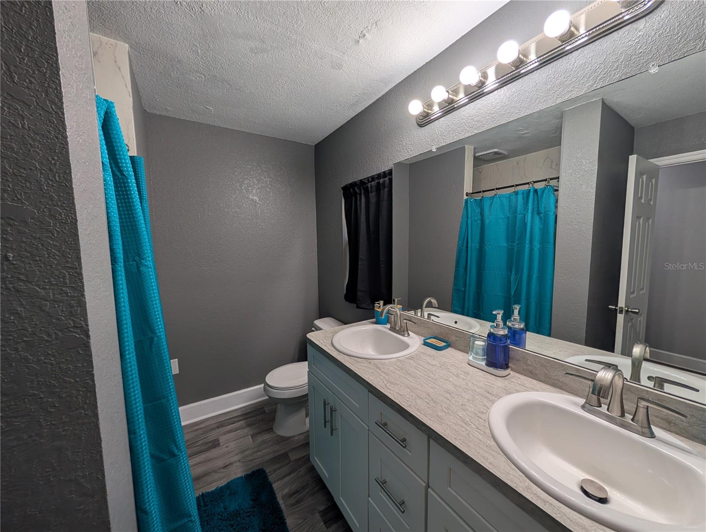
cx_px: 353
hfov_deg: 110.5
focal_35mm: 12
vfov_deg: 94.6
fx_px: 245
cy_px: 266
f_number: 1.7
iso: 38
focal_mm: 2.02
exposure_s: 1/164
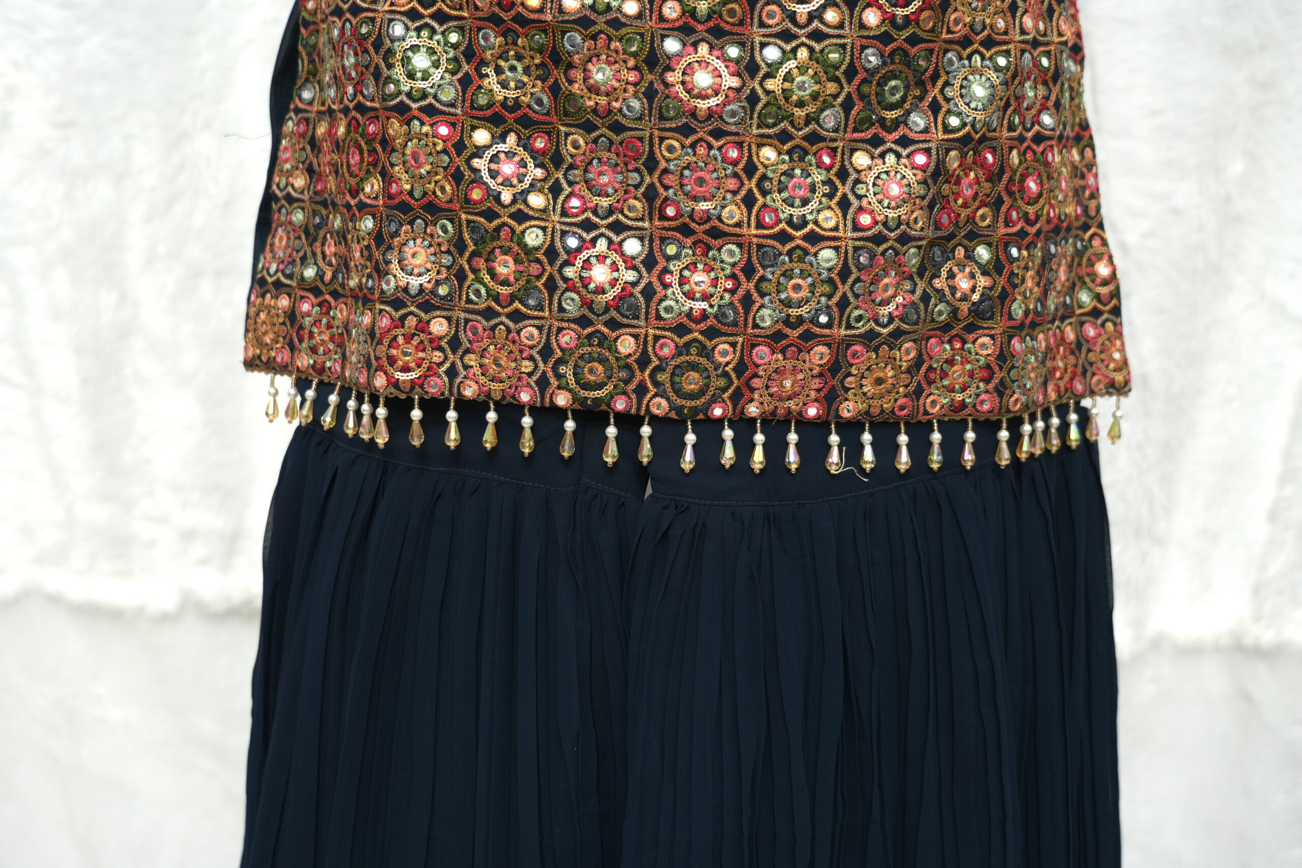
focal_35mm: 43
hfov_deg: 45.4
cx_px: 651
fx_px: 1555
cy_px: 434
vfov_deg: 31.2
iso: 320
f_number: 4
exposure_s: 1/200
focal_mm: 43
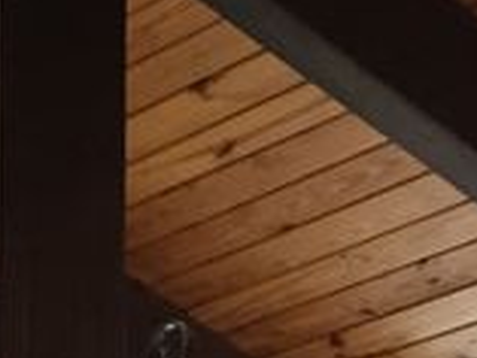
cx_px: -589
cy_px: 1110
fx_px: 3061
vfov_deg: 6.1
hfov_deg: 8.3
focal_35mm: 222
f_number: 2.2
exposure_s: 1/30
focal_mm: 4.15
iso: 100
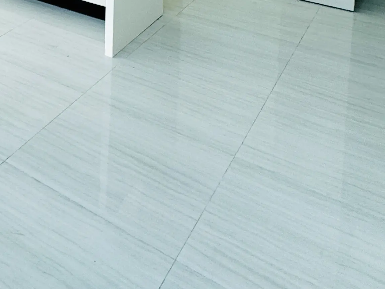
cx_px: -72
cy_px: -160
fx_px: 545
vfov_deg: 23.1
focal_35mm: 49
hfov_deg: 32.5
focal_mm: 2.22
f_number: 2.2
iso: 50
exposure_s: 1/99
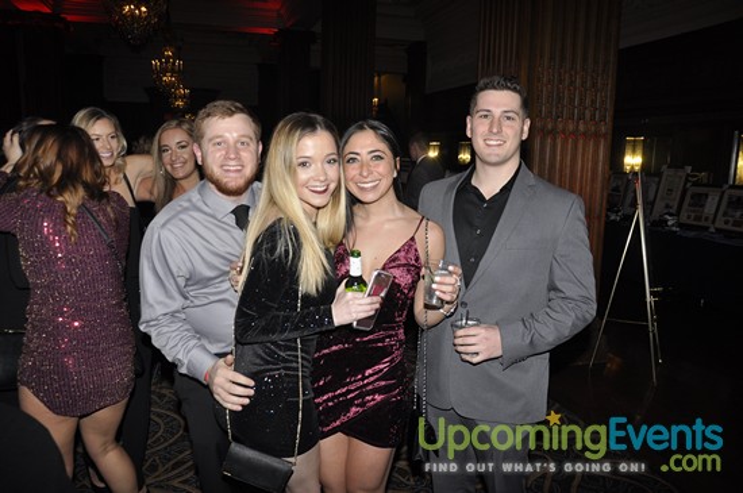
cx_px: 372
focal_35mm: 27
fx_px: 556
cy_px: 246
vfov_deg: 47.8
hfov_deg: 67.5
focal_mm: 18
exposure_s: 1/60
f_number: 5
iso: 400
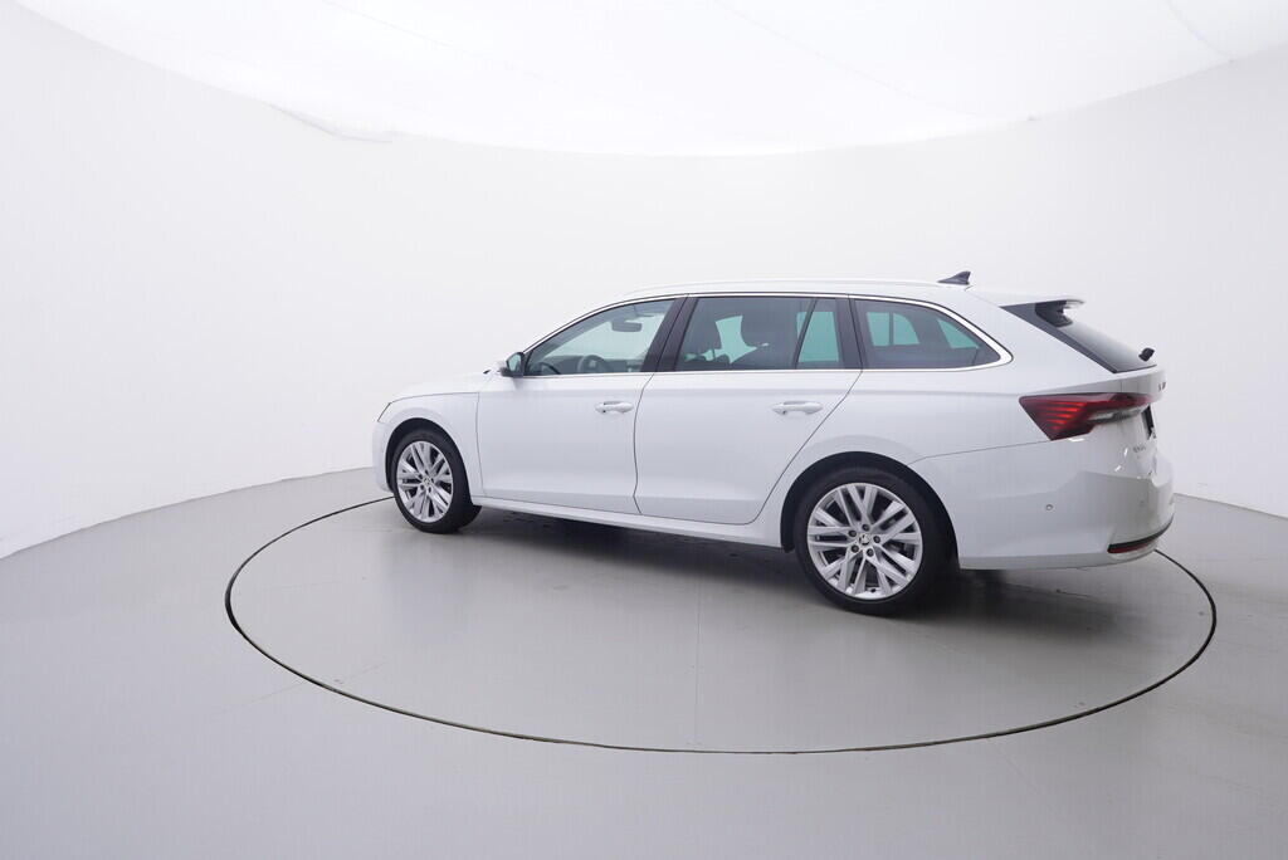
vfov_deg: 56.2
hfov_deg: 77.3
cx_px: 644
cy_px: 430
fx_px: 805
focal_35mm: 22
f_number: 5
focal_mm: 15
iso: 200
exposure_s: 1/80
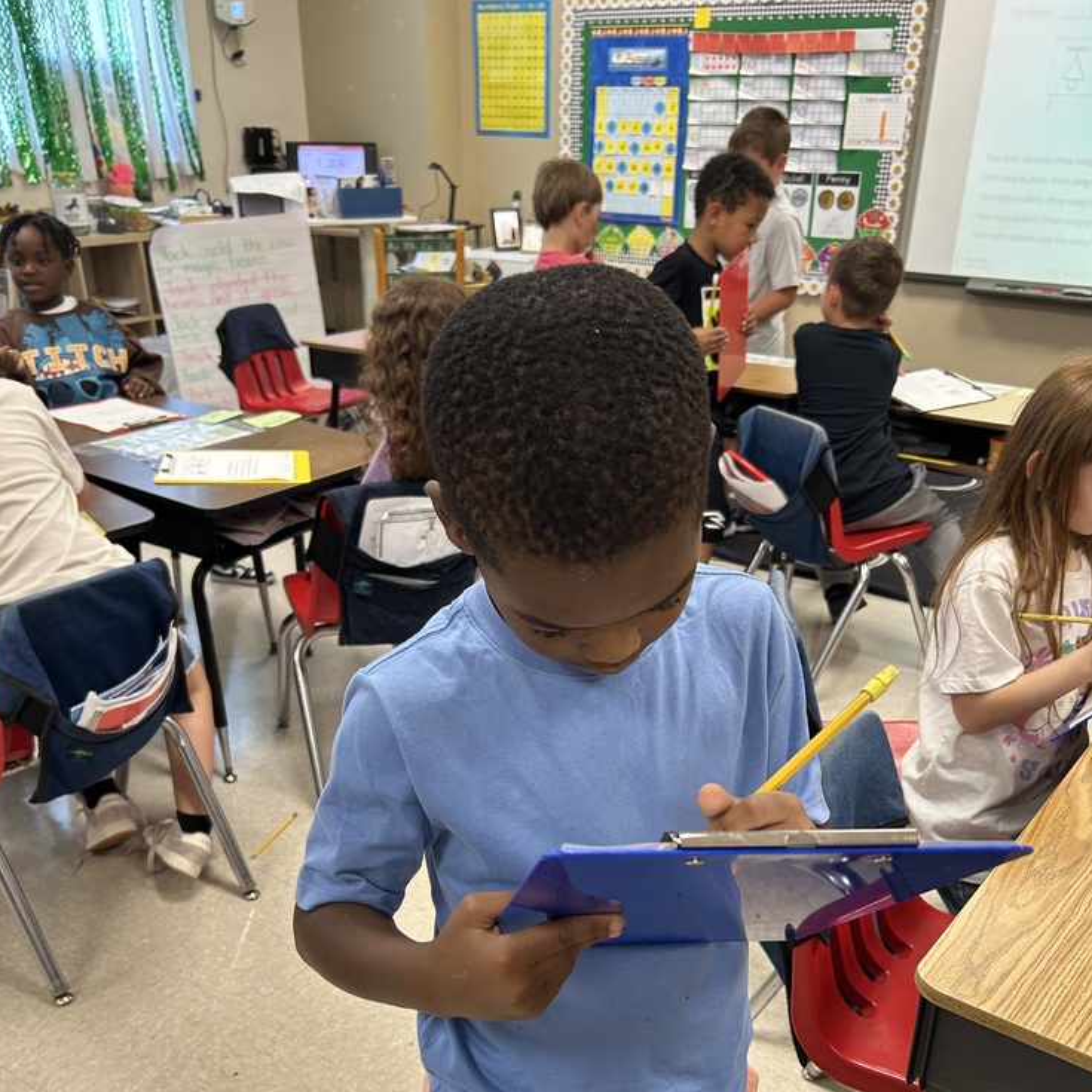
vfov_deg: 49.9
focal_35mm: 32
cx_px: 559
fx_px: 1142
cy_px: 759
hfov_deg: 51.1
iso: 125
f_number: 1.5
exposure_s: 1/60
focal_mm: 5.7
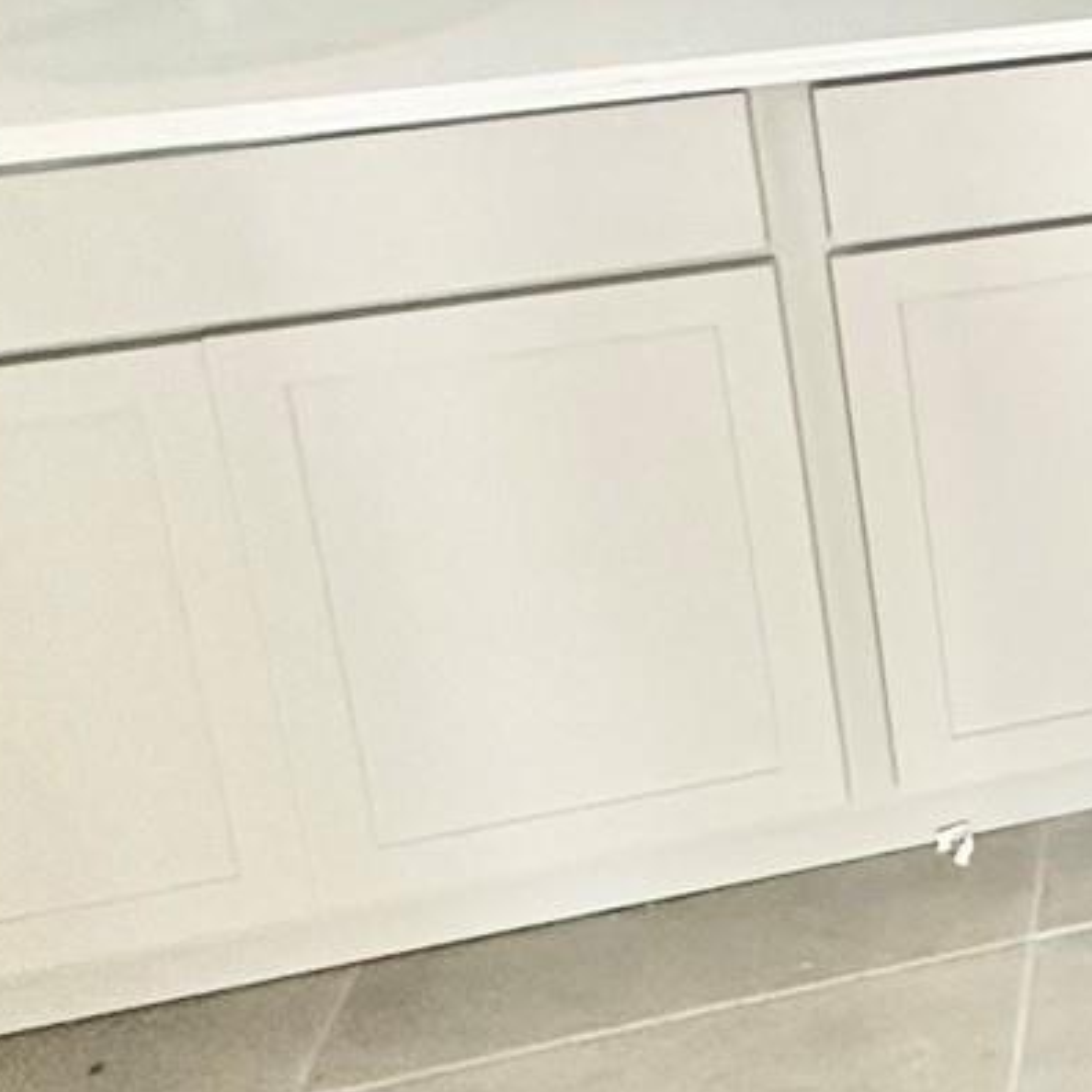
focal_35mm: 64
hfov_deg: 19.3
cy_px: -270
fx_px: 2284
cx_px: 2032
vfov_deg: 24.1
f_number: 2.2
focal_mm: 2.22
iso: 200
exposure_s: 1/99
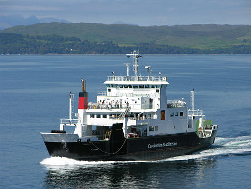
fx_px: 1524
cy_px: 94
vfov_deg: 7.1
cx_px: 126
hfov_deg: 9.4
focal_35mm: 210
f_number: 6.4
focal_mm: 52.4
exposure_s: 1/363
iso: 50
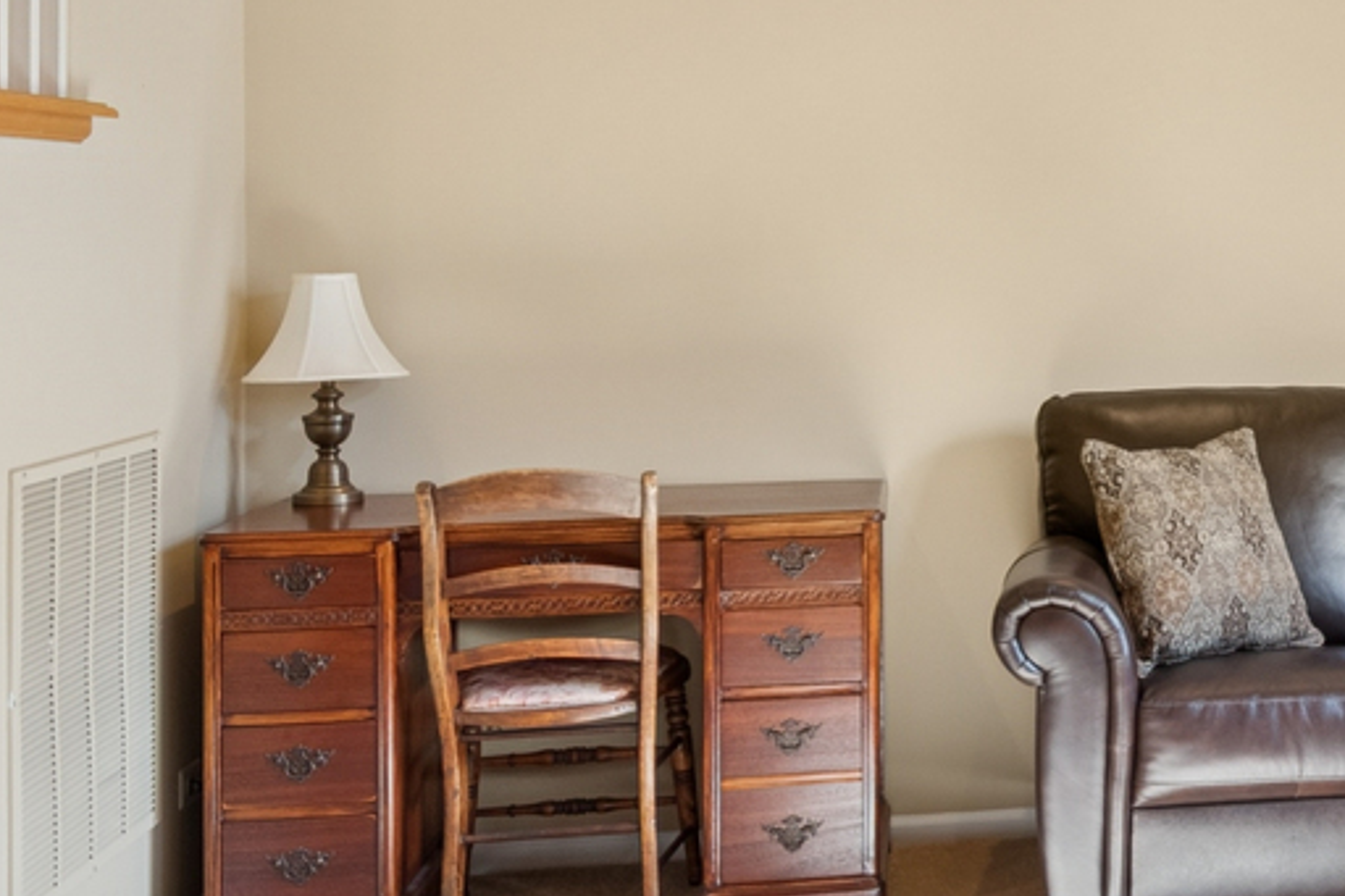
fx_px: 2129
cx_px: 1329
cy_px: 289
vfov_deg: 23.6
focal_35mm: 57
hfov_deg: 32.4
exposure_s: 1/15
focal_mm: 12
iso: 320
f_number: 8
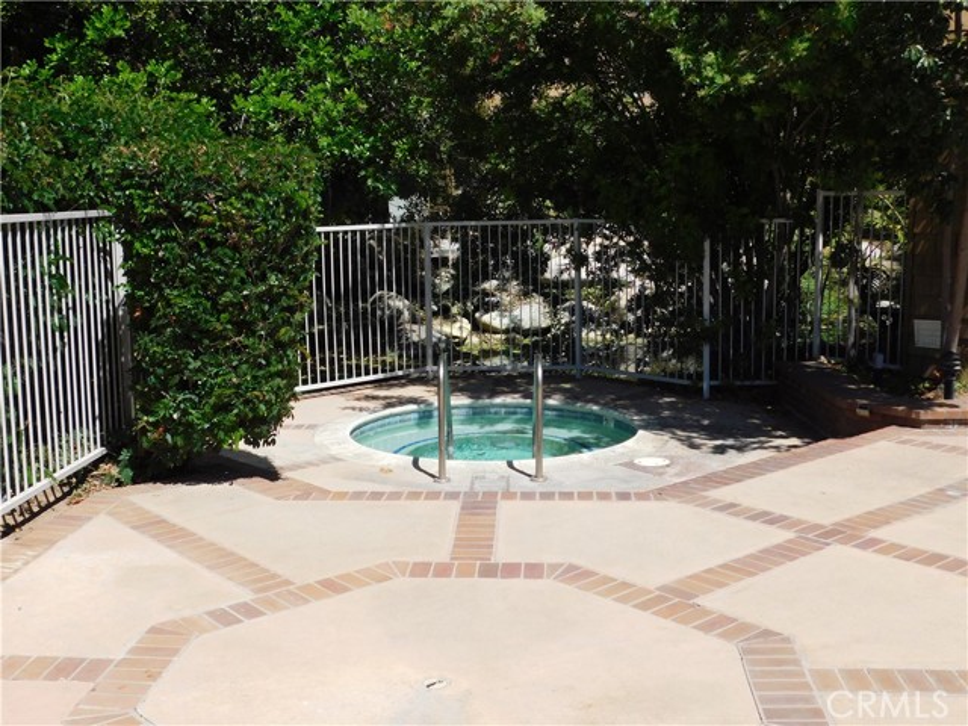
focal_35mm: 40
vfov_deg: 36.0
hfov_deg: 46.8
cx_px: 484
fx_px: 1119
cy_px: 363
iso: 125
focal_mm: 7.1
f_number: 3.6
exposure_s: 1/1250
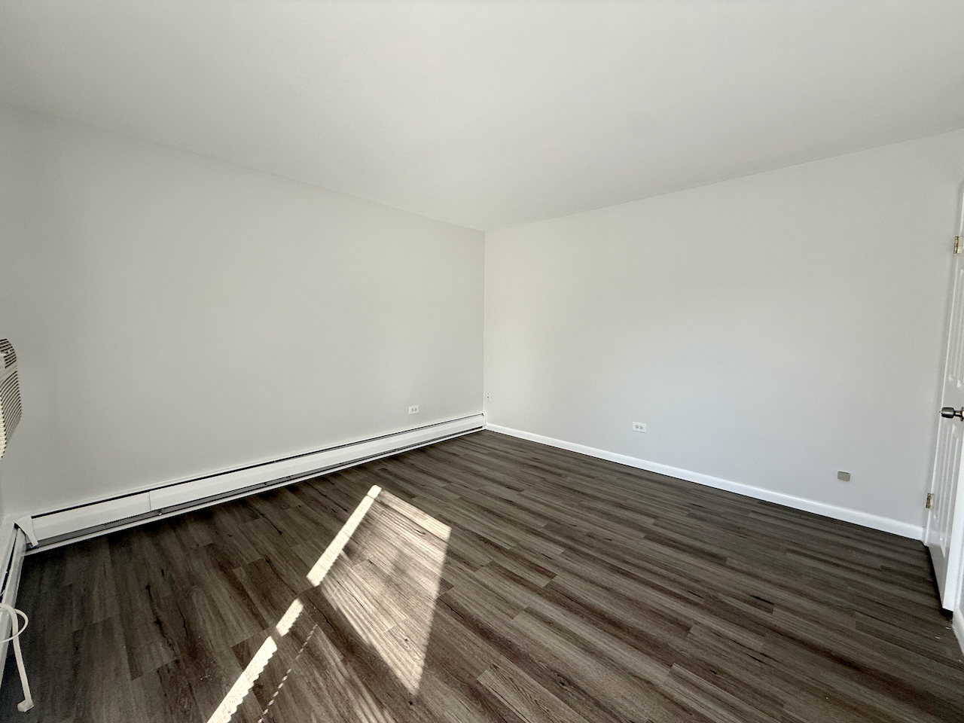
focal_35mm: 14
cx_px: 482
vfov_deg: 85.7
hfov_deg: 102.1
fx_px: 390
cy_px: 362
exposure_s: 1/99
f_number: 2.2
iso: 50
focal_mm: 2.22
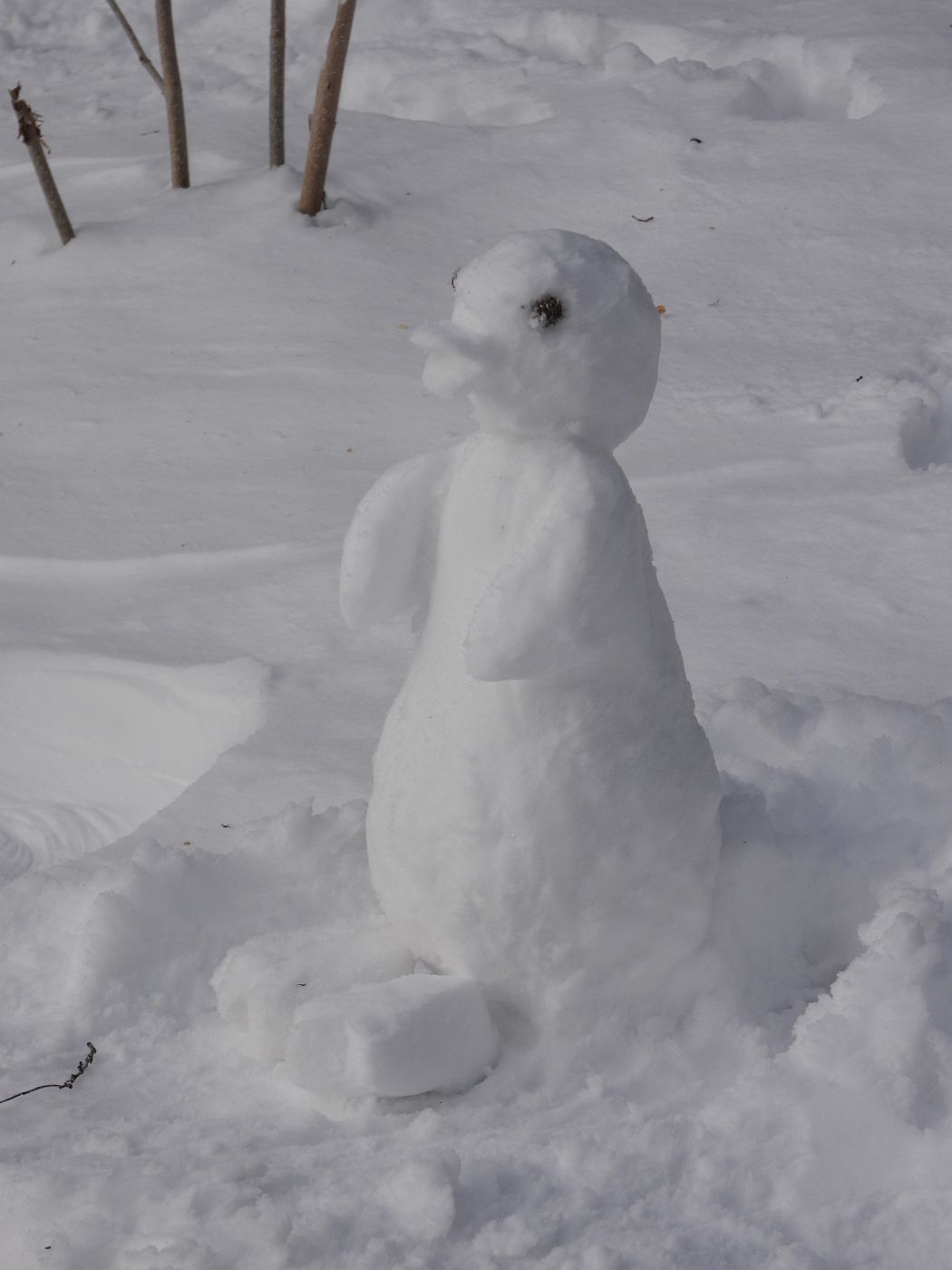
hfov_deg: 8.7
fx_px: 6234
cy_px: 635
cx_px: 476
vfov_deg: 11.6
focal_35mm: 170
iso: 100
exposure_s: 1/1250
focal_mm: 30.5
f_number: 4
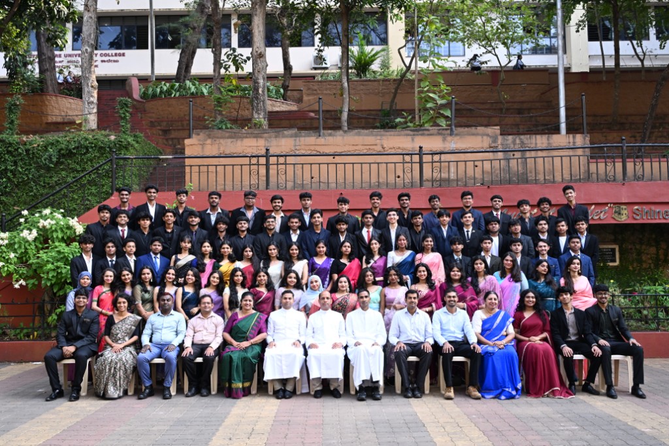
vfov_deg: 40.0
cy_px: 223
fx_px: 613
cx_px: 334
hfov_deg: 57.2
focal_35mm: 33
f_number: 9
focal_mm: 33
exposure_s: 1/160
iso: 1000
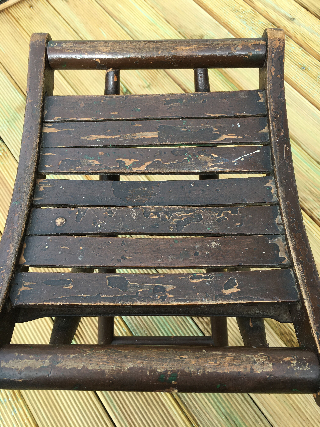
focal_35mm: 29
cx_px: 160
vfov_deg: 61.7
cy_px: 214
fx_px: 357
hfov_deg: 48.2
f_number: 2.2
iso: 25
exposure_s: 1/223
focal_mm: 4.15
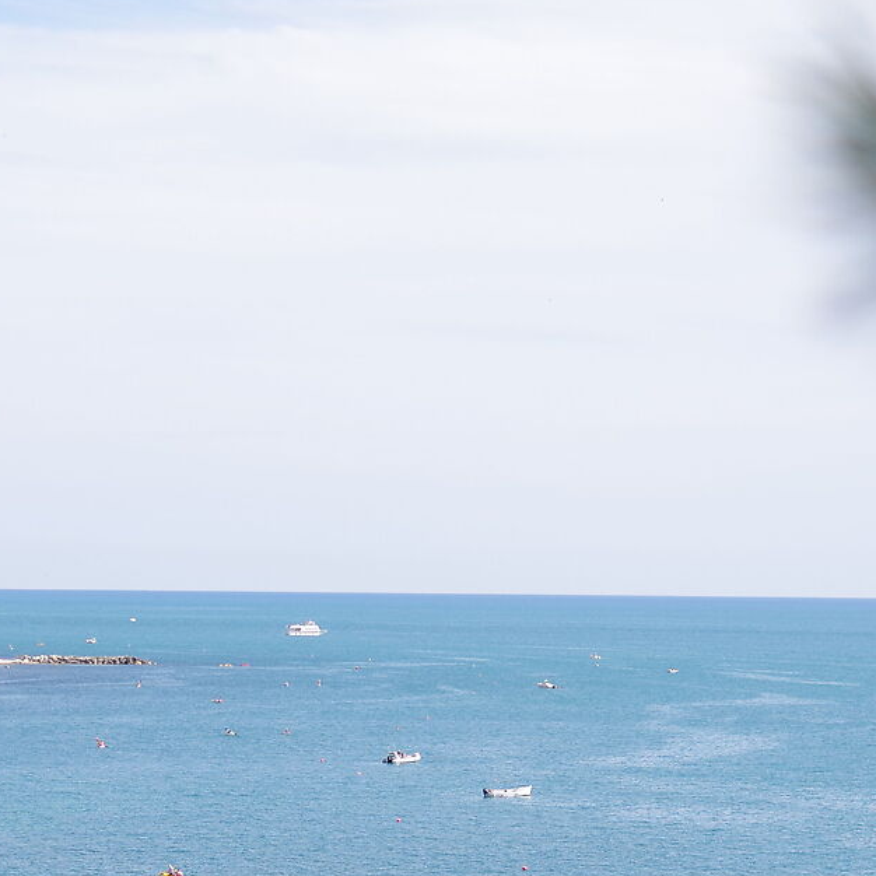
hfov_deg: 10.7
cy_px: 1037
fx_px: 4667
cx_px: 97
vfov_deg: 10.6
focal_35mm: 163
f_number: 1.8
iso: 100
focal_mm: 50
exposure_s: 1/3200
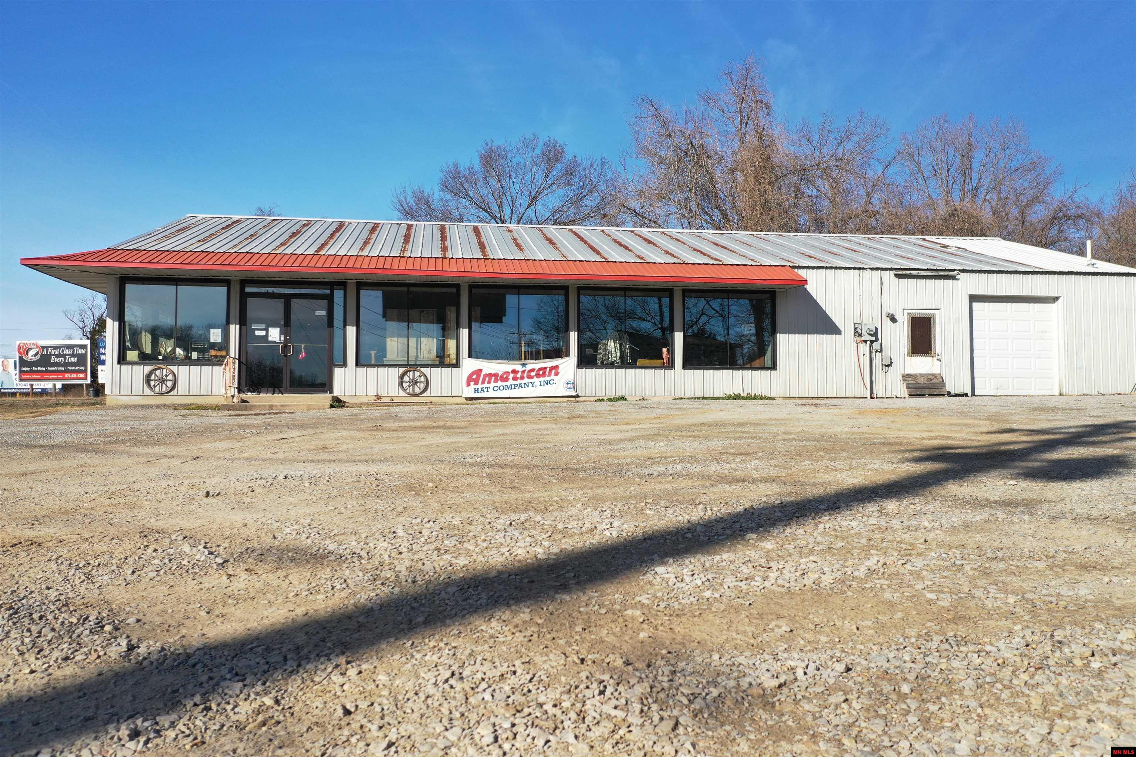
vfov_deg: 46.4
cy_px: 378
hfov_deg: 65.5
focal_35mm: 28
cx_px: 568
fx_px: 883
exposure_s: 1/60
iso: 100
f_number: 3.5
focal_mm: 10.26
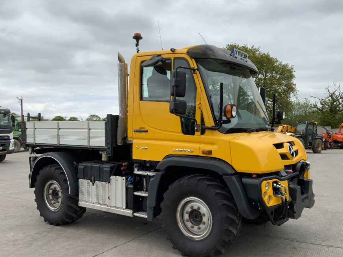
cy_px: 138
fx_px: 337
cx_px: 199
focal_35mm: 34
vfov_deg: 41.8
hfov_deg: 53.7
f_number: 1.8
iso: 16
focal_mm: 3
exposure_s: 1/1342
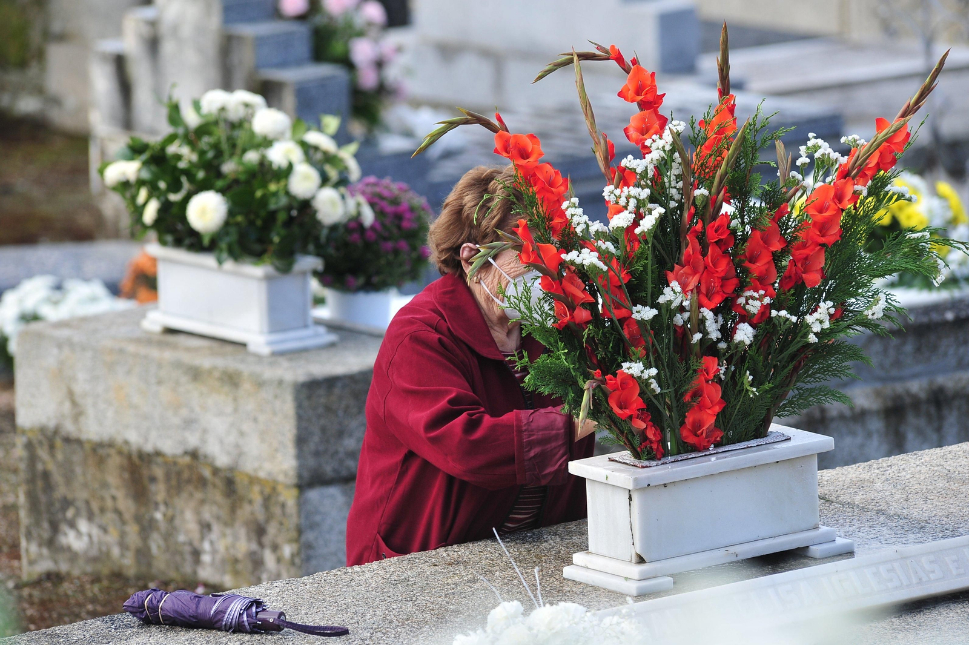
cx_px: 484
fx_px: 8070
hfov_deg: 6.9
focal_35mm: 300
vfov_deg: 4.6
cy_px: 322
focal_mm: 300
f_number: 6.3
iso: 500
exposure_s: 1/400
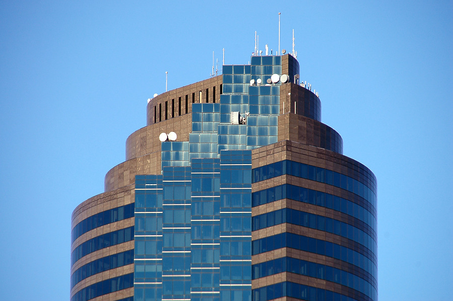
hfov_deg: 6.9
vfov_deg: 4.6
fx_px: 3771
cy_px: 150
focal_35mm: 300
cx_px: 226
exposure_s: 1/640
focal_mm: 200
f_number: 6.3
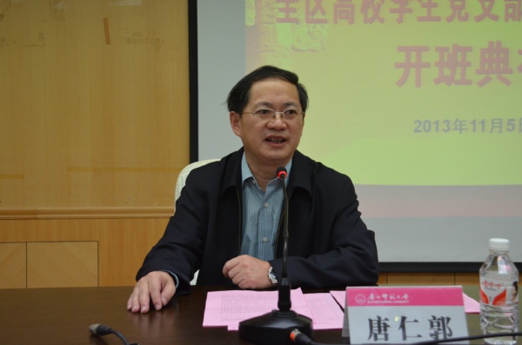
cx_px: 261
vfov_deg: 25.6
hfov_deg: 37.9
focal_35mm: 52
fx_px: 759
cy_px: 172
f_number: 4.5
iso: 1600
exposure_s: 1/320
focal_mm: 35
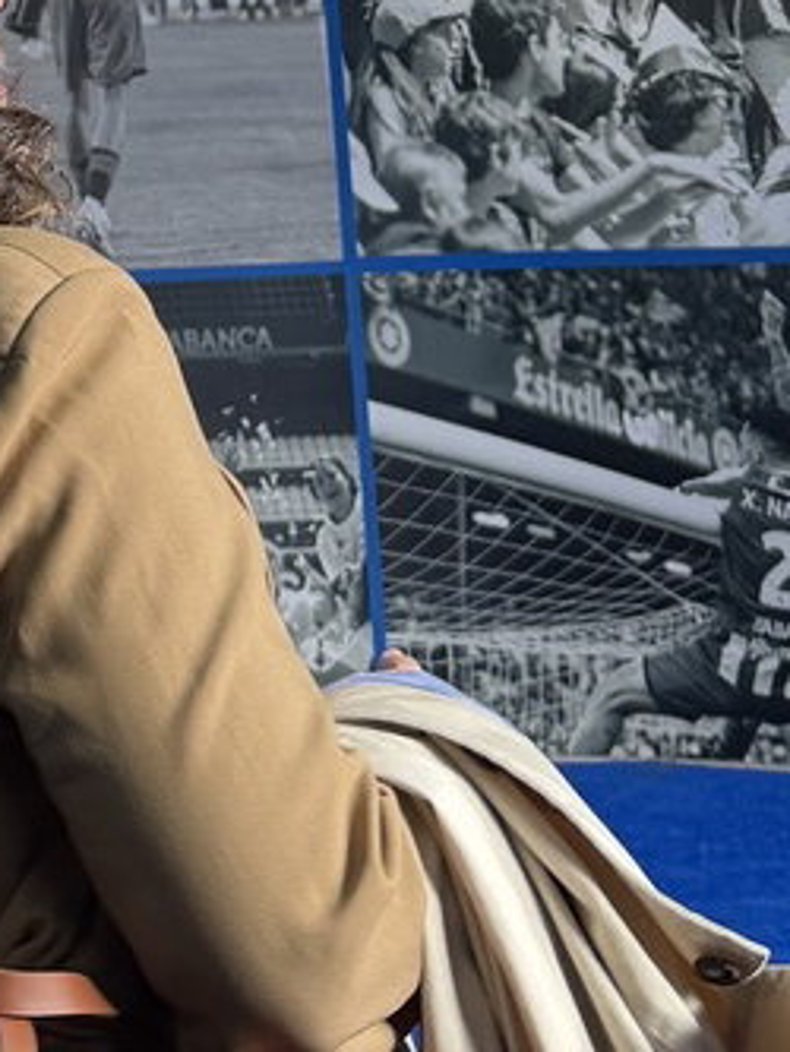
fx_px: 3132
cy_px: -584
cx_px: -21
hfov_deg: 14.1
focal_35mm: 103
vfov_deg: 17.0
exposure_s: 1/50
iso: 160
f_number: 1.78
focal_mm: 6.76
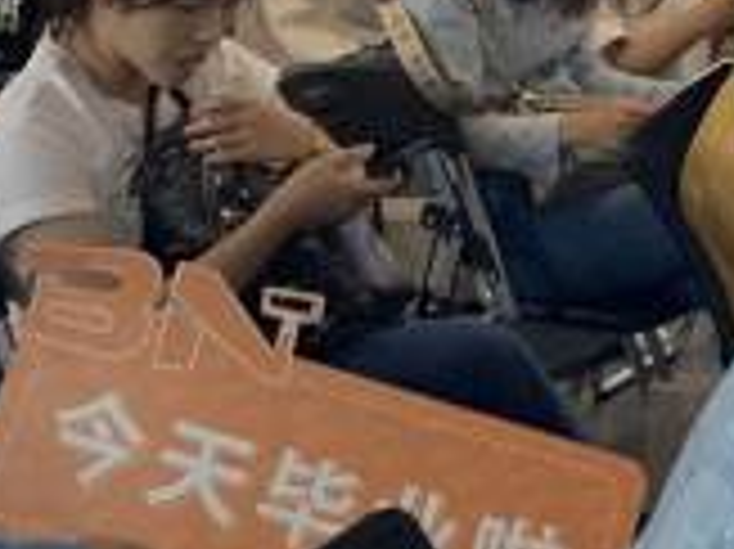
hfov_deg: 15.0
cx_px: 833
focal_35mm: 128
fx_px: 2712
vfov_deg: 11.1
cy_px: -297
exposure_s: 1/60
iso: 100
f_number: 1.8
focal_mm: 4.25
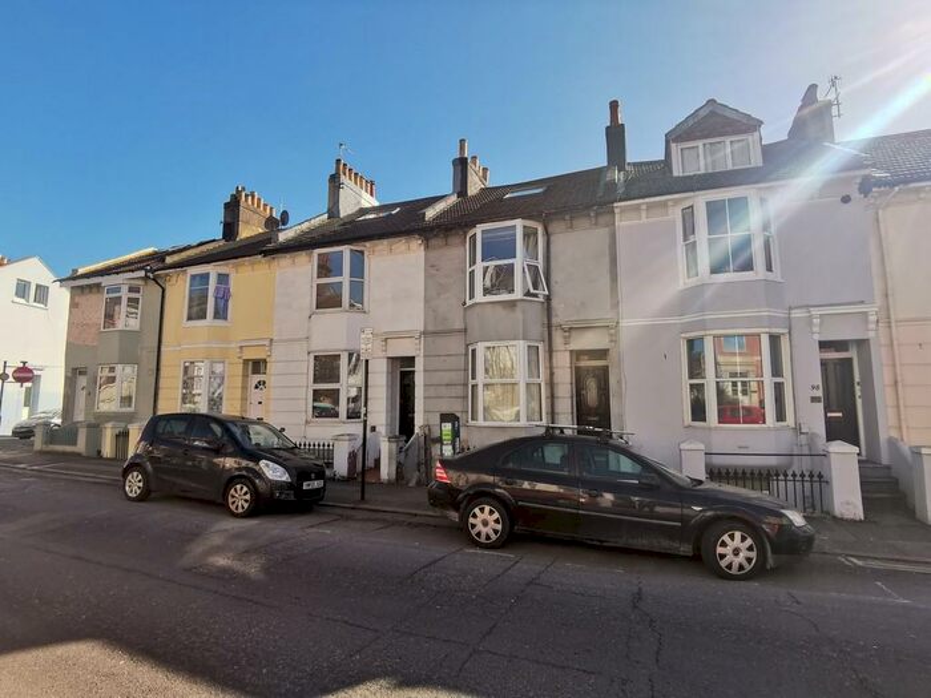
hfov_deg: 91.0
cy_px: 349
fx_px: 457
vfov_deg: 74.7
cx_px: 466
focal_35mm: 17
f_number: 2.2
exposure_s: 1/1168
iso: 50
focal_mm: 2.26
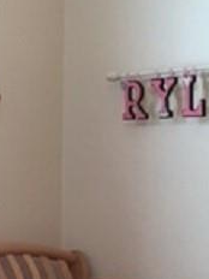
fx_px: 1030
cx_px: -108
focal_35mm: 128
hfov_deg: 11.1
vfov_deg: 15.0
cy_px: 315
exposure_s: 1/30
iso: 32
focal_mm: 4.15
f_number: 2.2
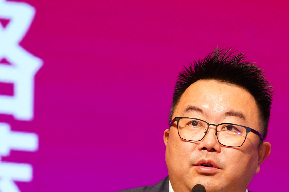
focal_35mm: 412
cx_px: 233
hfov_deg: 5.0
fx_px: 3307
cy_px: 248
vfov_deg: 3.3
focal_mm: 149
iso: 1000
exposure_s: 1/125
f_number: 4.5
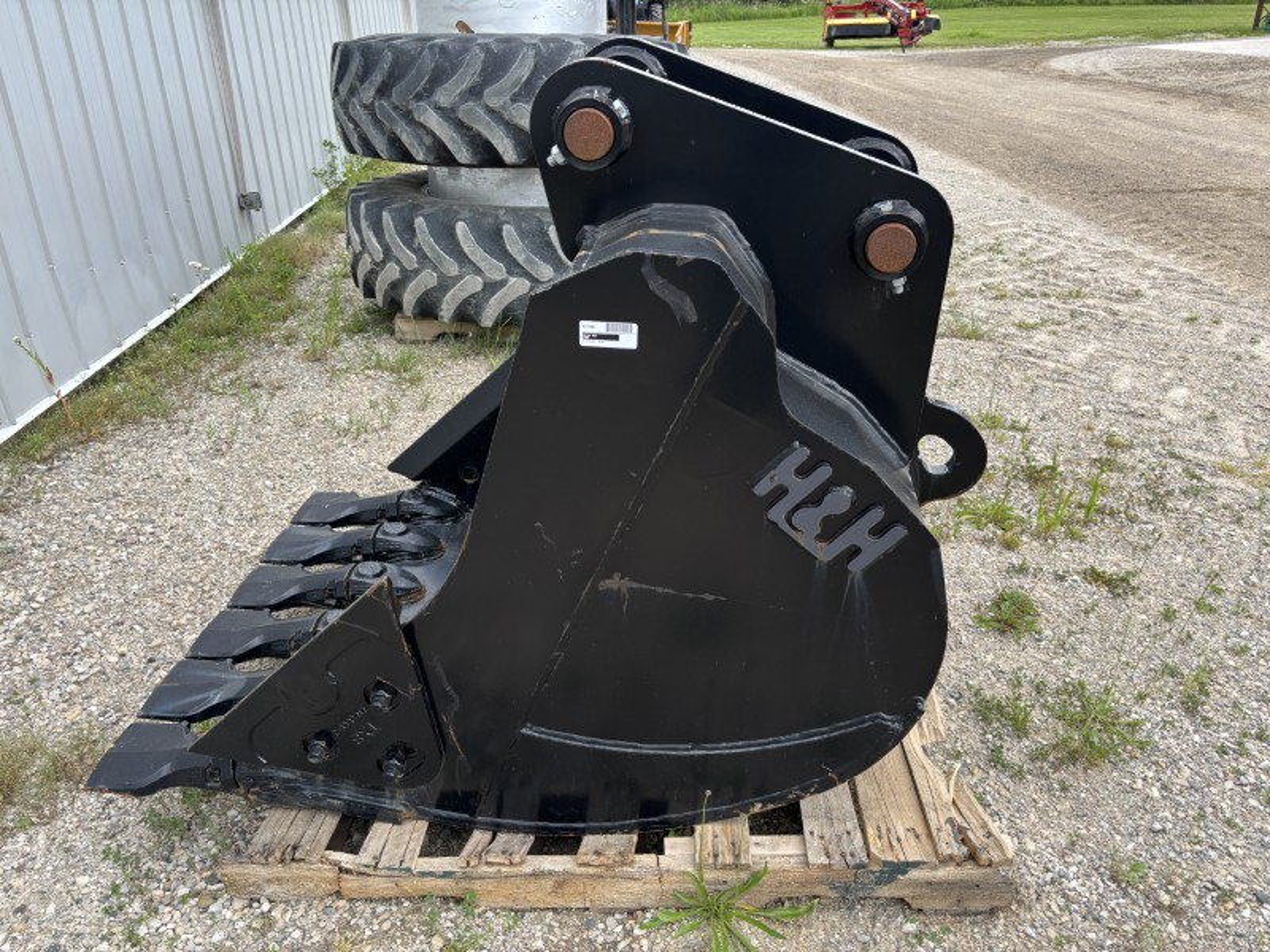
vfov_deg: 53.1
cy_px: 476
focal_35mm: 26
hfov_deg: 67.3
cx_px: 635
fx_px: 954
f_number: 1.6
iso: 50
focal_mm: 5.96
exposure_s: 1/758
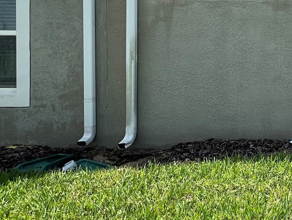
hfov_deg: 37.5
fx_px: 312
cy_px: 36
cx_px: 353
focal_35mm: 37
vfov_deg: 37.0
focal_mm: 1.57
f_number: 1.8
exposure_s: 1/1033
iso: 32
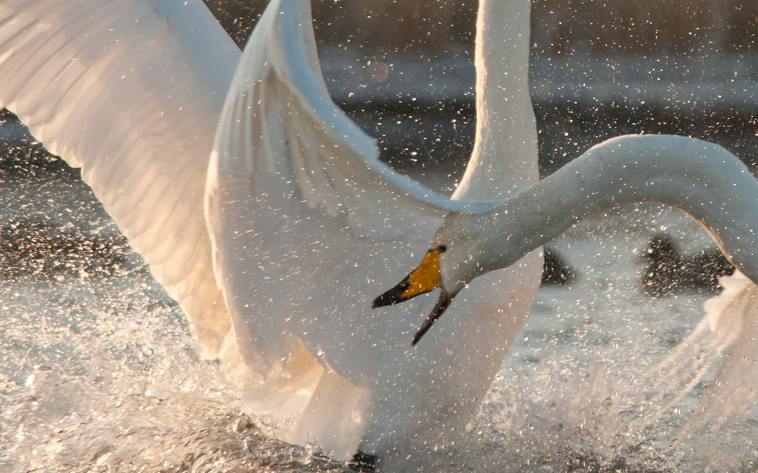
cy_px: 118
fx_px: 28832
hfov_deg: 1.5
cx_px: 564
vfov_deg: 0.9
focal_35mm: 1396
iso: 320
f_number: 6.7
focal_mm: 500
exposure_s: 1/640
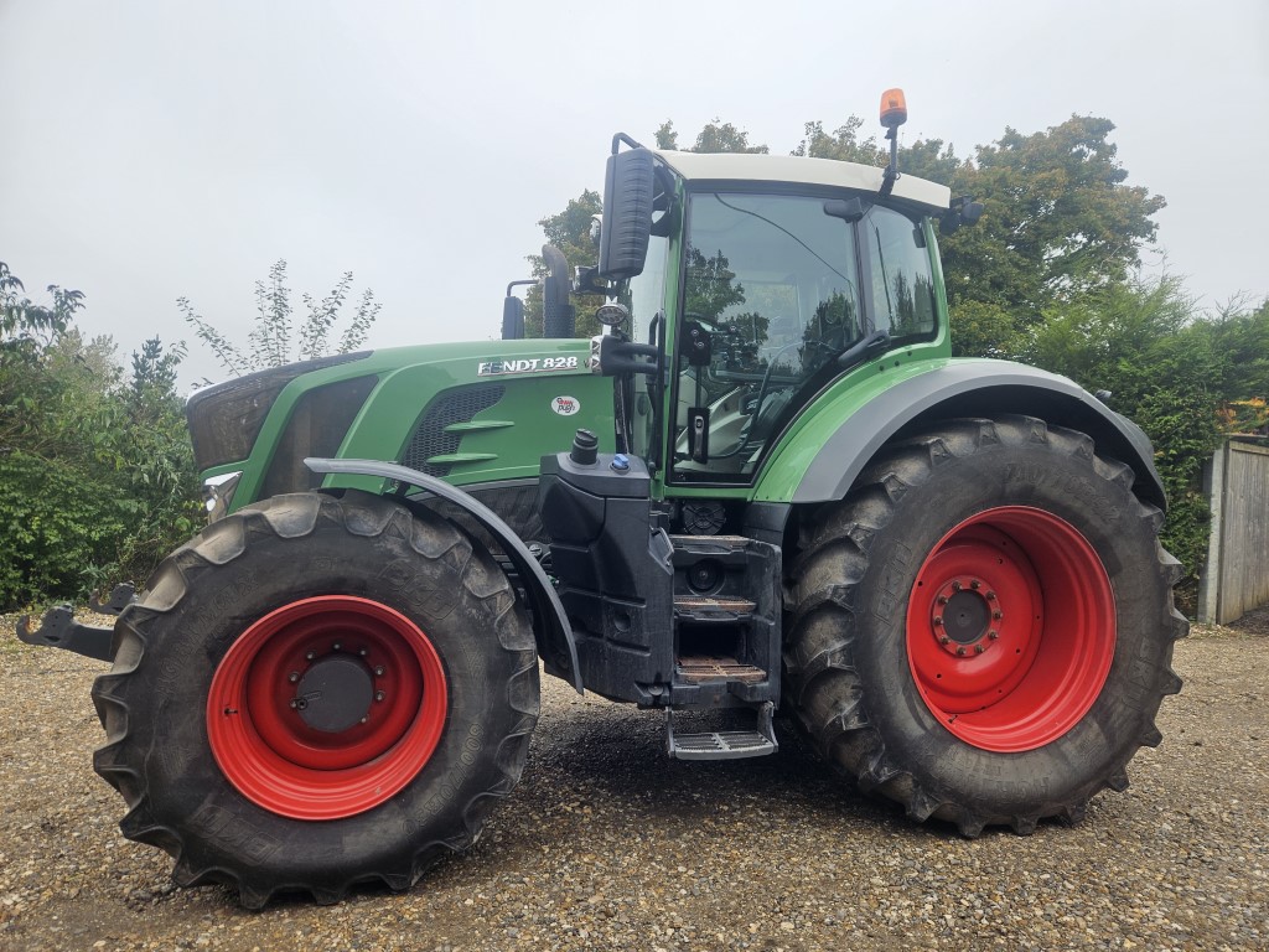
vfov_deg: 58.9
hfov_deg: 73.9
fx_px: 843
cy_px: 476
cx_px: 634
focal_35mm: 23
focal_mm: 5.4
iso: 25
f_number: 1.8
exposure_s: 1/262
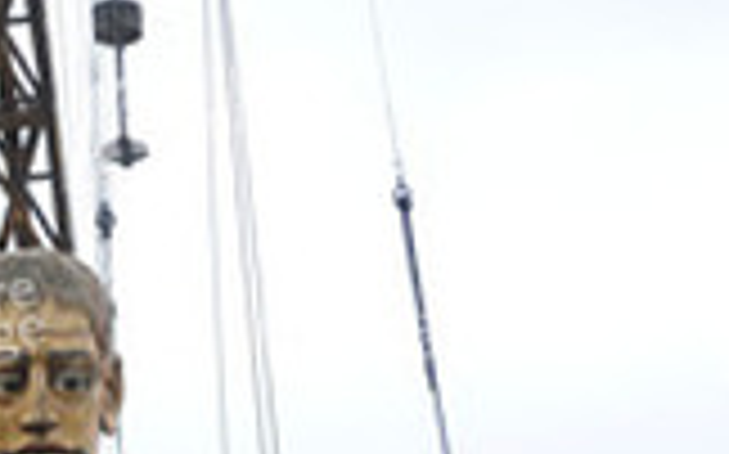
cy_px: 670
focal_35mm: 198
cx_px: -191
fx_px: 3931
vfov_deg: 6.5
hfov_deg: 10.4
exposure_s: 1/200
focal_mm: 70
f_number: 6.3
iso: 800
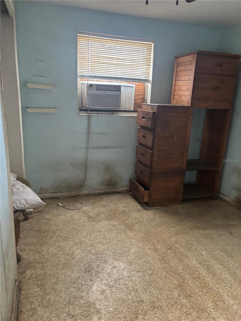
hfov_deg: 53.1
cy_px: 160
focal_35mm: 26
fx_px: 241
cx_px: 120
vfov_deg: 67.3
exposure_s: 1/40
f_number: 1.6
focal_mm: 5.96
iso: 640
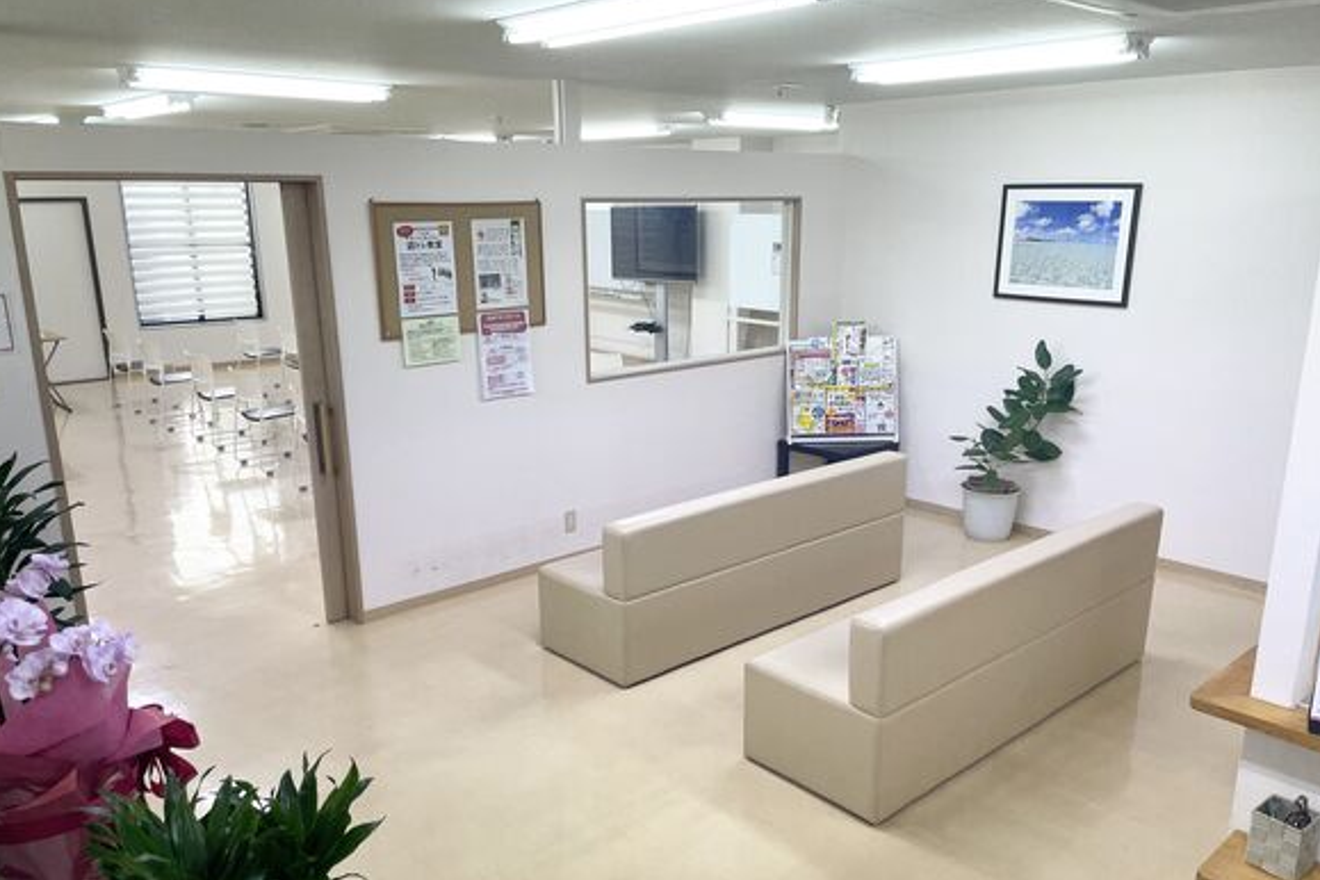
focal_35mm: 28
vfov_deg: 46.3
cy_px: 502
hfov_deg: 65.5
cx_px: 673
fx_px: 1027
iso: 80
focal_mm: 4.2
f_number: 1.6
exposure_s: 1/120
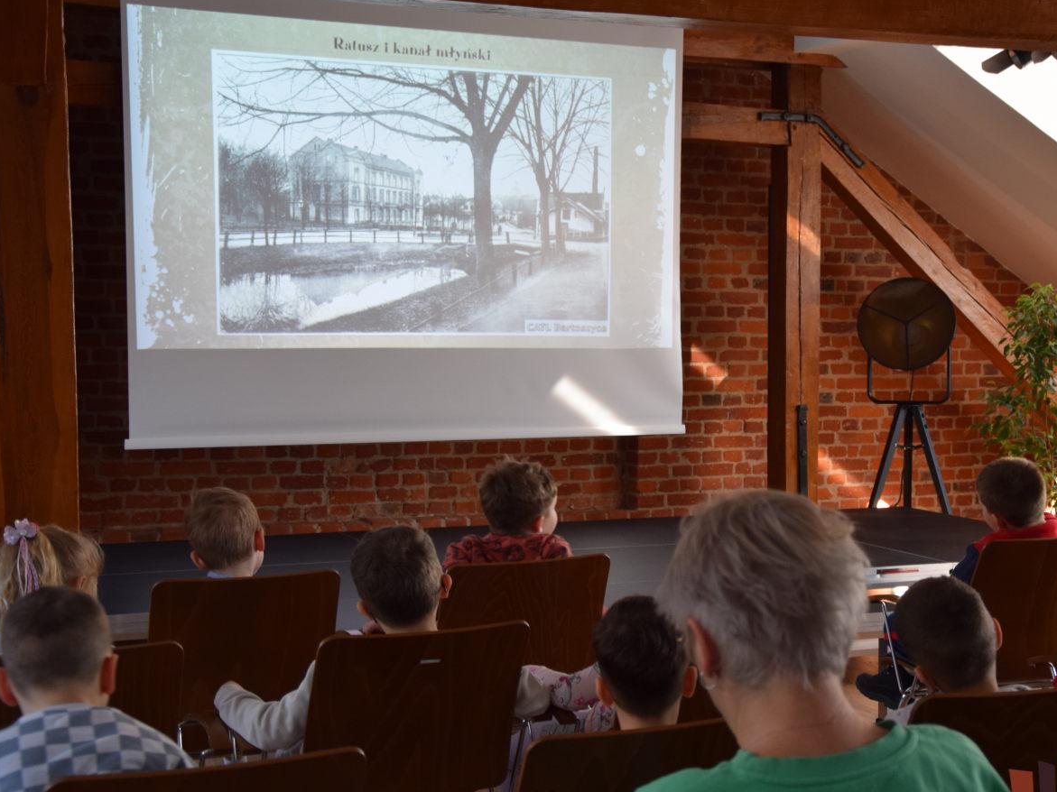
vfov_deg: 21.9
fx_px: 2046
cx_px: 675
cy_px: 436
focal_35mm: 67
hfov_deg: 28.8
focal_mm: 34
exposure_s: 1/60
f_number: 4.2
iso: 560
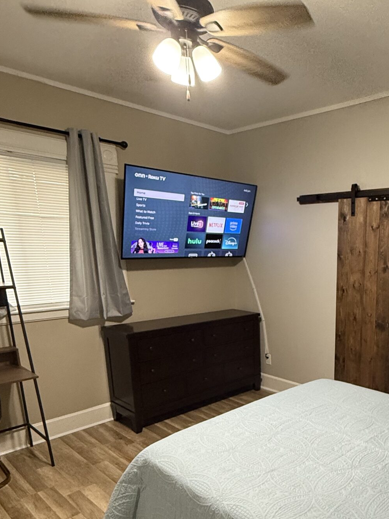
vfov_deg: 63.7
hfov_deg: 47.3
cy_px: 344
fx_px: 404
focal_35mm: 27
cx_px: 334
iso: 400
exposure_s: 1/60
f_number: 2.2
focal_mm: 2.22
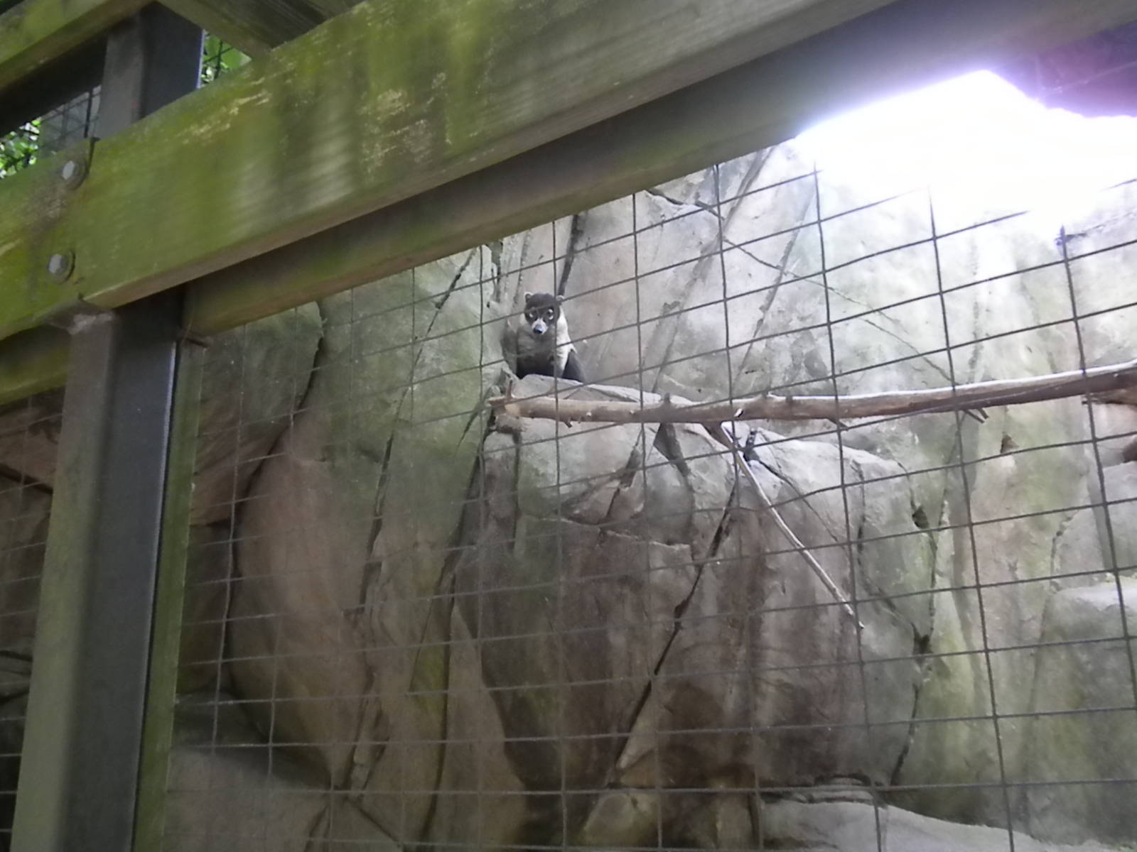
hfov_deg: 50.1
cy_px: 426
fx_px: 1215
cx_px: 568
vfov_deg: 38.7
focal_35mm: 37
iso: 640
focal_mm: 6.6
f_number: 3.5
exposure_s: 1/85.8
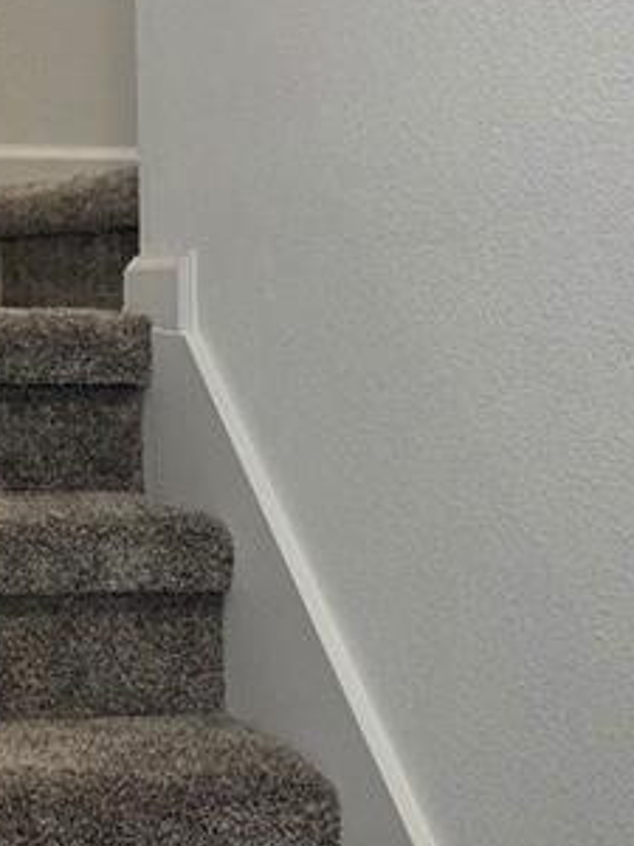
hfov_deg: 15.5
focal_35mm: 92
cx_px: -124
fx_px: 2247
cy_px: -14
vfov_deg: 20.6
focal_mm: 5.4
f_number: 1.8
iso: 200
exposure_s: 1/120
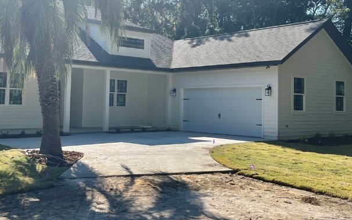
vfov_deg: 27.3
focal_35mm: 47
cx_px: 148
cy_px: 73
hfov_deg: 42.5
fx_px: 451
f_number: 1.6
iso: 50
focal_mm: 5.1
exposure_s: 1/3135
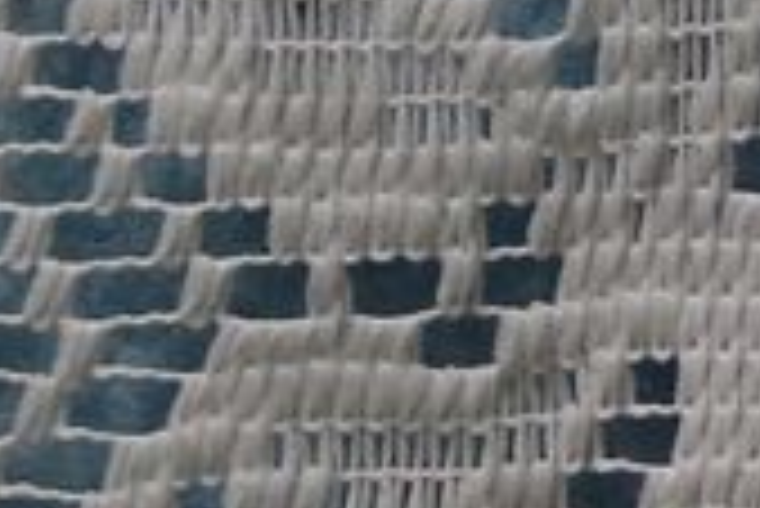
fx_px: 6127
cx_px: 1731
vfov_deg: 4.7
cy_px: -429
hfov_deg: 6.8
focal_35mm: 290
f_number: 4.5
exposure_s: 1/60
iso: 1600
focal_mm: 32
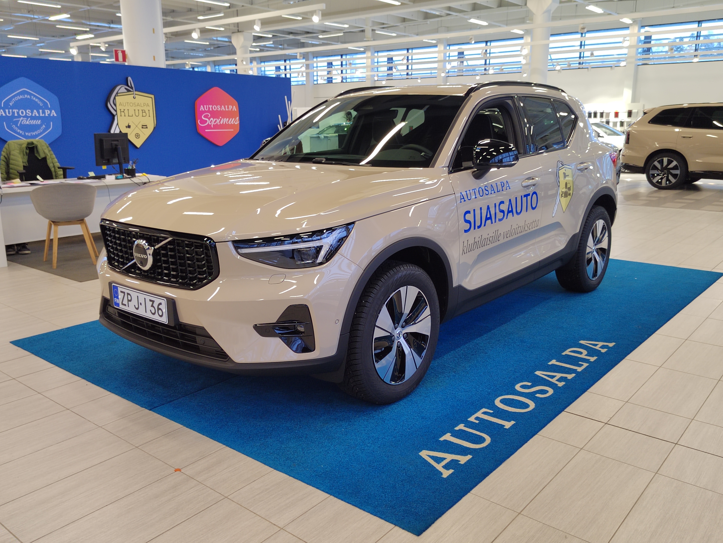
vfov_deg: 46.8
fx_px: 627
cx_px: 362
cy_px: 272
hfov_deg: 60.0
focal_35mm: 30
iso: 744
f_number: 1.9
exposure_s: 1/60
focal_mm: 5.52
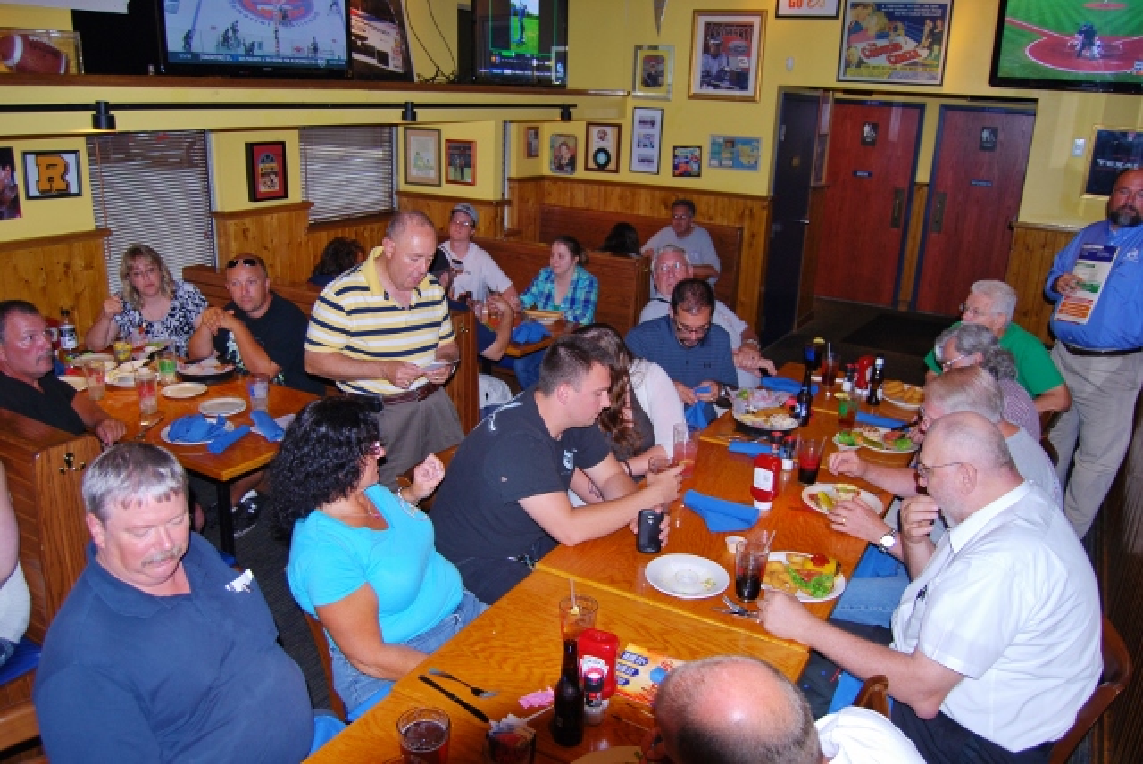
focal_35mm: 27
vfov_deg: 48.0
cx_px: 572
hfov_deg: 67.3
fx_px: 858
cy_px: 382
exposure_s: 1/60
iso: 200
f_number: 3.5
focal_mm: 18
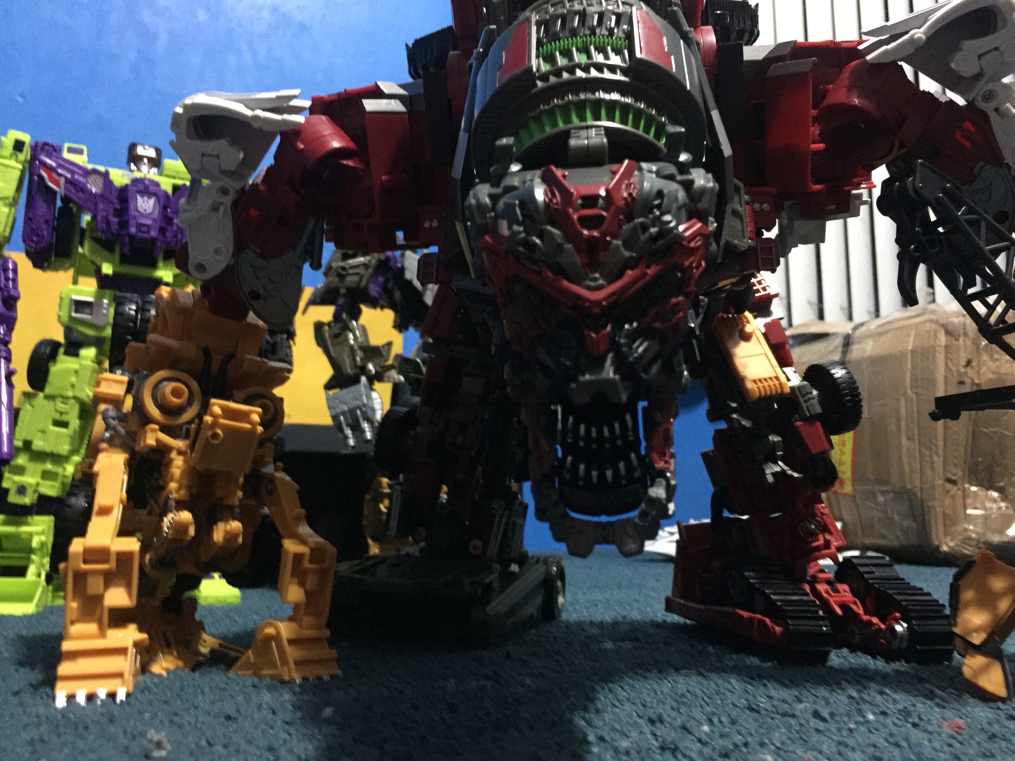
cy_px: 380
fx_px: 850
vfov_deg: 48.2
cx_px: 508
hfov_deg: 61.7
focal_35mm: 29
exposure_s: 1/15
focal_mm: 4.15
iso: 400
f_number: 2.2
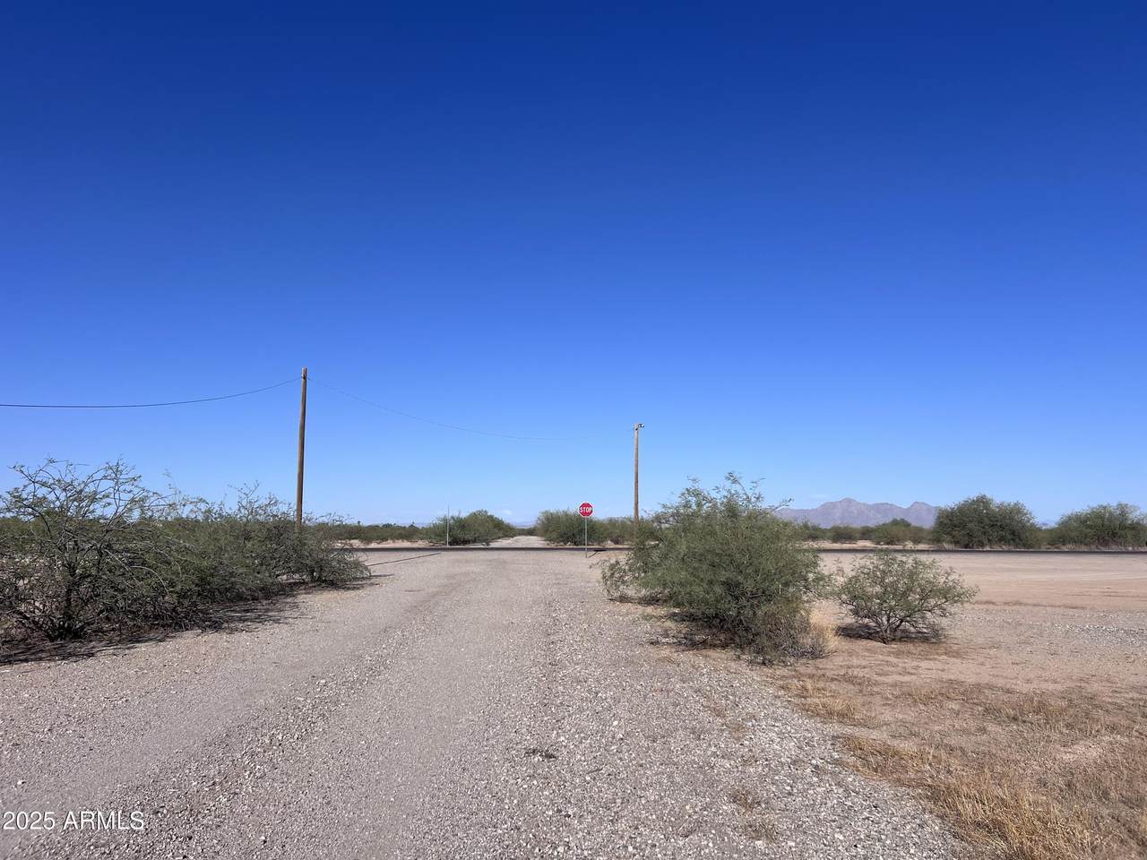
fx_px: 862
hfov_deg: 67.3
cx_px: 574
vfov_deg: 53.1
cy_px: 430
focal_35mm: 26
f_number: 1.5
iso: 50
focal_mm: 5.7
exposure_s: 1/7463
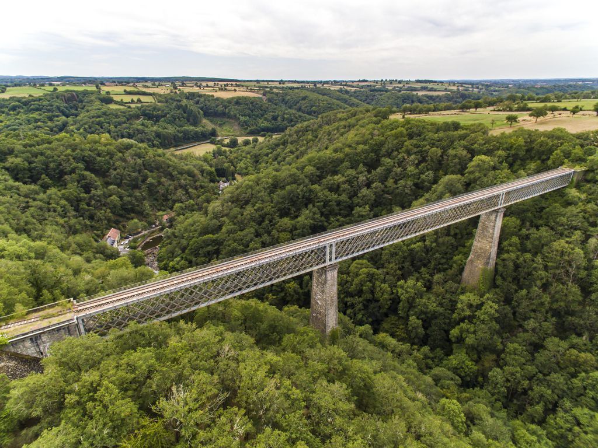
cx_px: 299
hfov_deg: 81.7
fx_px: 346
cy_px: 224
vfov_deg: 66.0
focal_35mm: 20
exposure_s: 1/1250
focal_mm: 3.61
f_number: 2.8
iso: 100
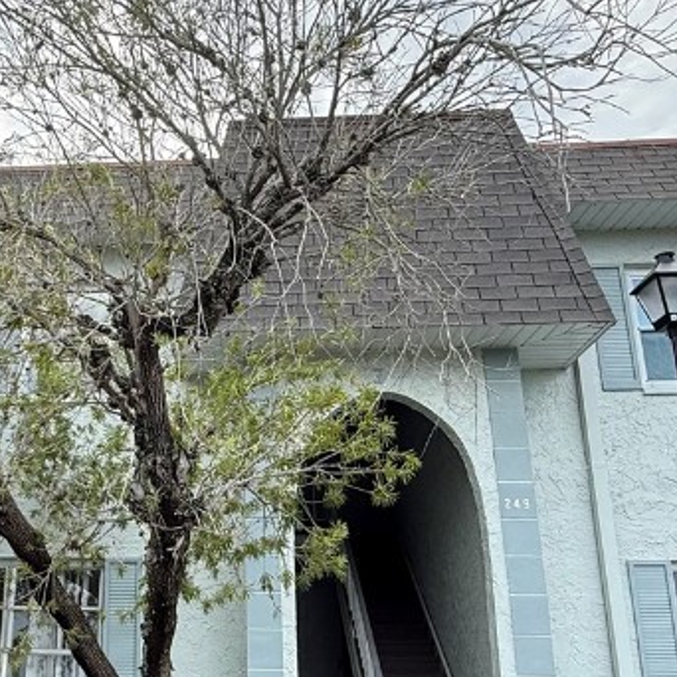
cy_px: 412
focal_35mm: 37
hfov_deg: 43.5
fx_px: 819
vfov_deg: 44.7
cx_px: 170
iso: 64
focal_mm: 2.22
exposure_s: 1/751
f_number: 2.2
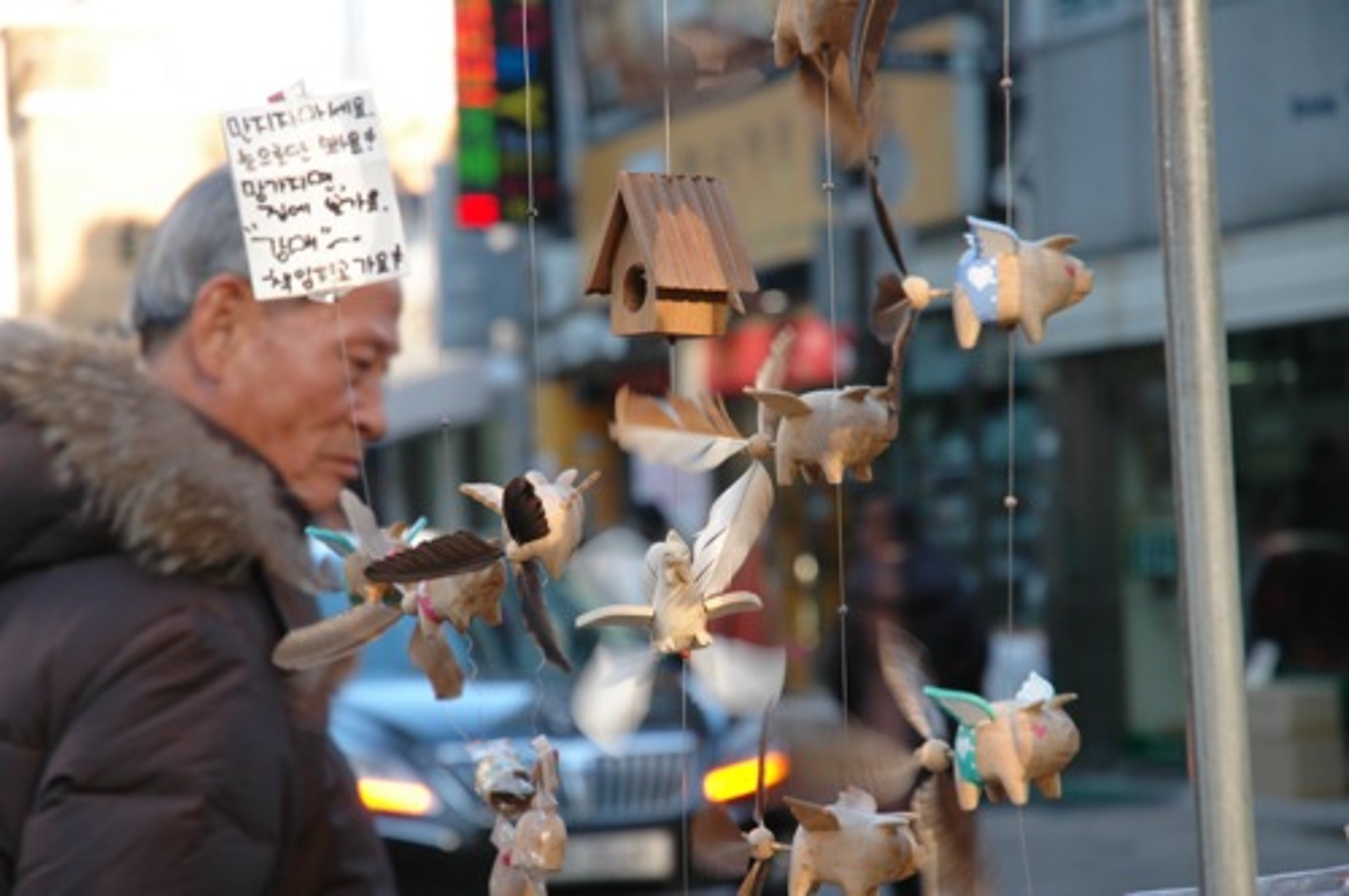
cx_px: 674
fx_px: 3929
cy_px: 448
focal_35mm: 105
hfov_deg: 19.5
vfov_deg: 13.0
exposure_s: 1/125
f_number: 5
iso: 200
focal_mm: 70
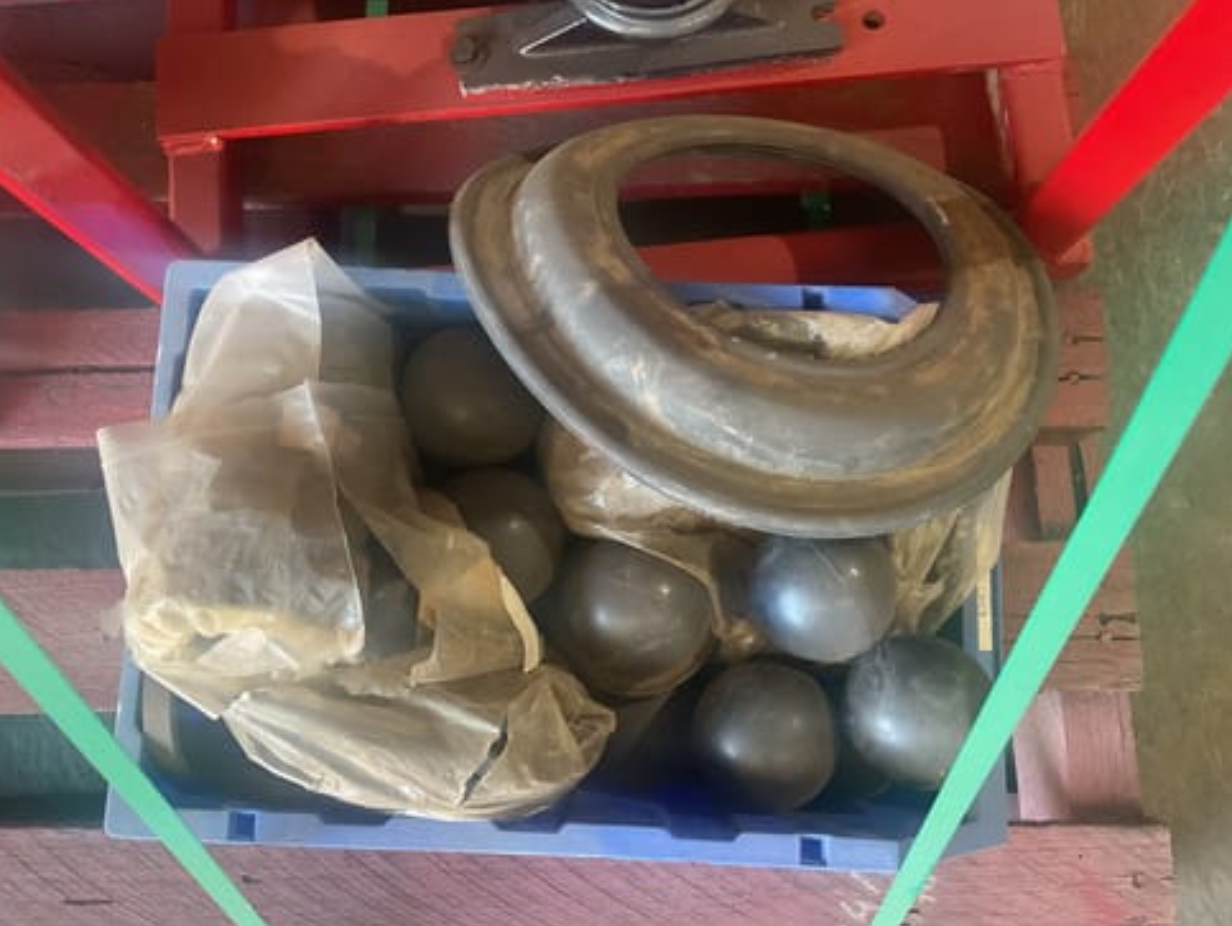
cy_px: 476
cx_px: 615
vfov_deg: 46.8
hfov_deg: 59.9
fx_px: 1069
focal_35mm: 30
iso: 250
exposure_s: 1/60
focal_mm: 3
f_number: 1.8
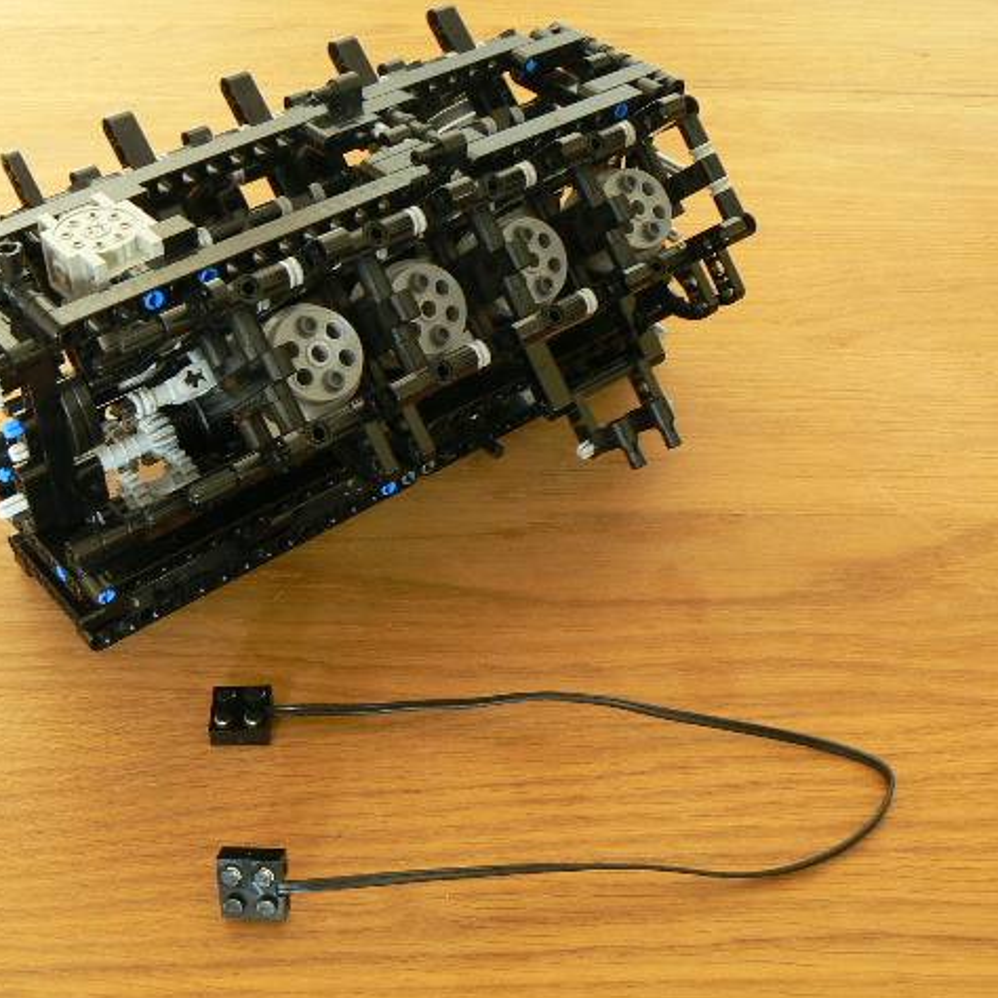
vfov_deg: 39.2
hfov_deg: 39.1
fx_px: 1403
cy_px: 501
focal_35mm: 43
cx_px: 459
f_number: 4.5
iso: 100
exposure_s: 2
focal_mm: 6
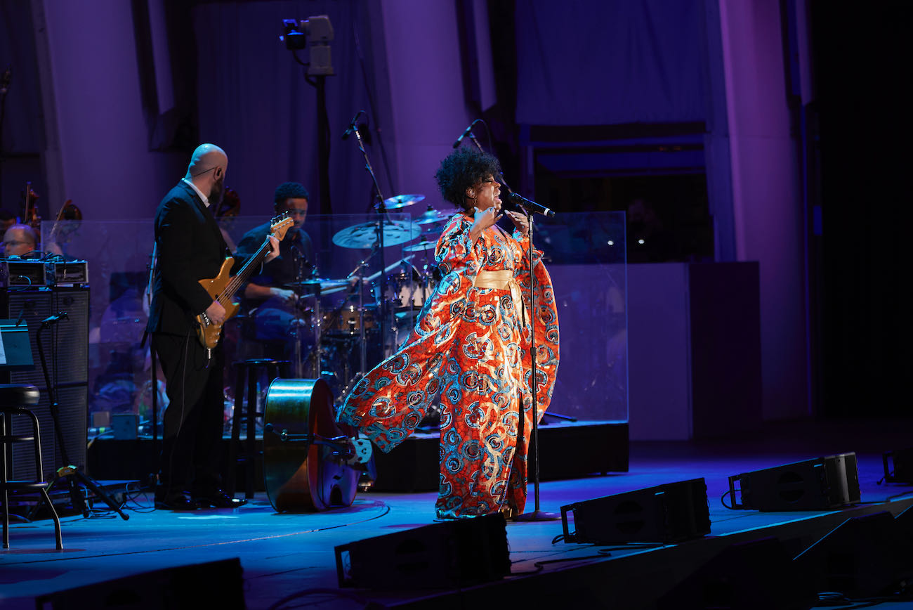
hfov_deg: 9.5
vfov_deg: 6.3
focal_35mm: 217
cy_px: 305
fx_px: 5506
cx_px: 456
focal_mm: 145
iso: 800
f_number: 2.8
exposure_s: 1/200
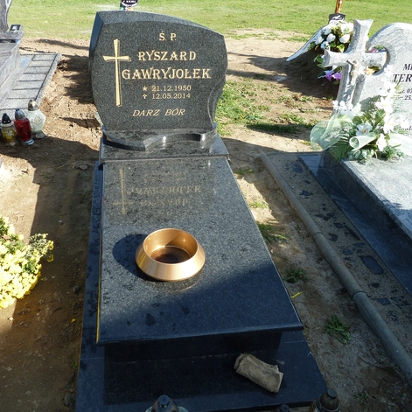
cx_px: 167
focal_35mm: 30
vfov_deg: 54.0
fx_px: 404
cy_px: 205
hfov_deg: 53.7
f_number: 4
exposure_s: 1/200
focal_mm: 4.1
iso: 80
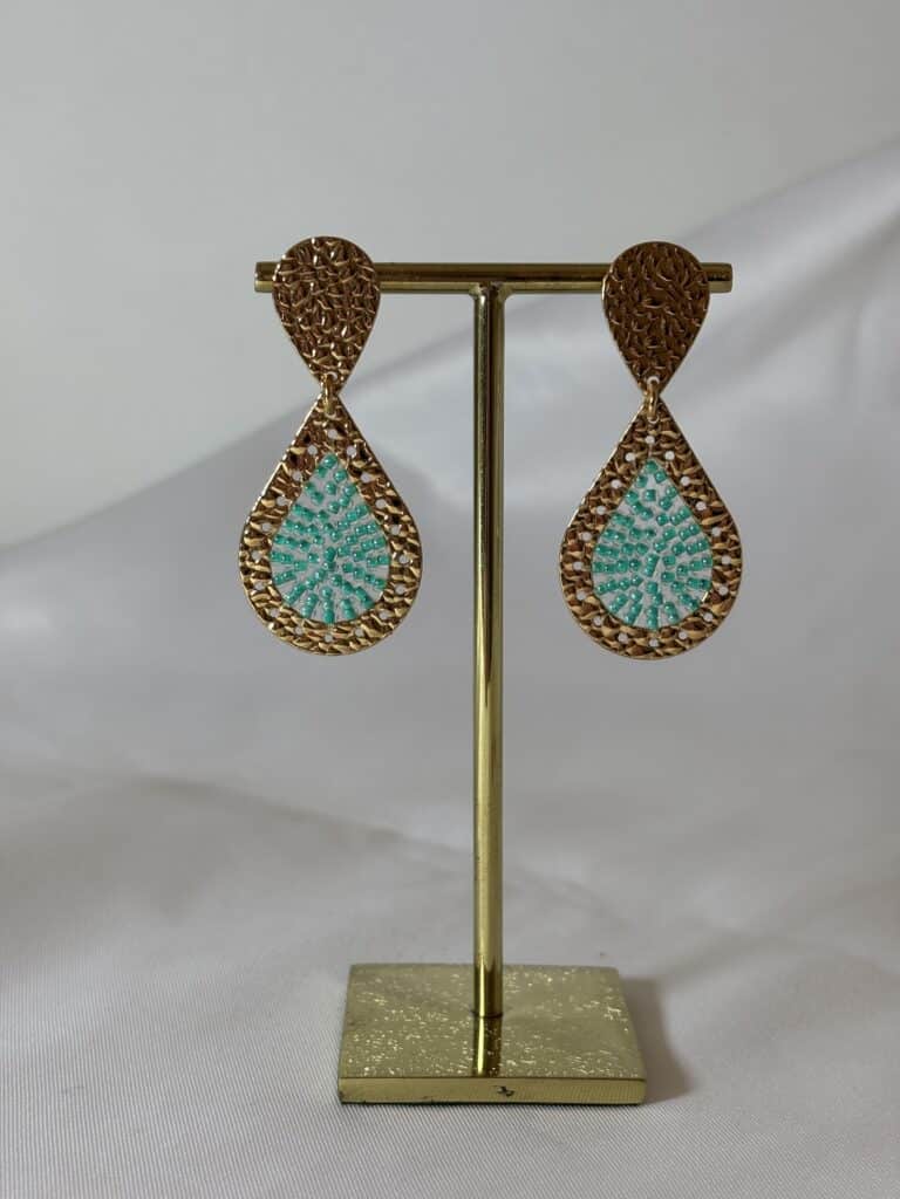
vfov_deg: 36.8
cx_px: 450
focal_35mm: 52
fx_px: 1803
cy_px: 600
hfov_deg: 28.0
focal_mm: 5.96
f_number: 1.6
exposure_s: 1/159
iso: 32
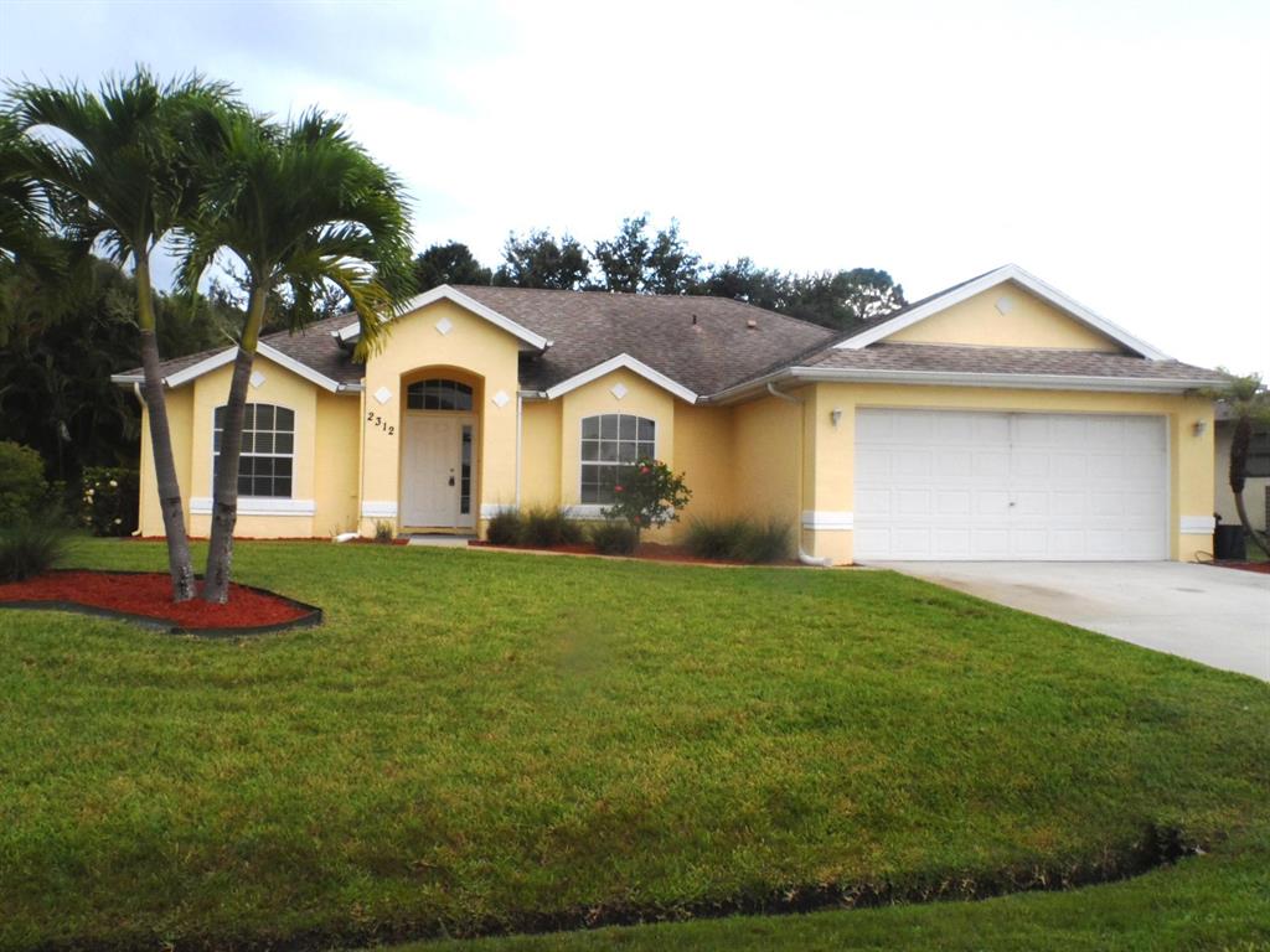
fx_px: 1174
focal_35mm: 32
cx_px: 635
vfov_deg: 44.2
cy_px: 476
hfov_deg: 56.8
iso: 100
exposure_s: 1/90
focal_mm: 5.3
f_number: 6.8
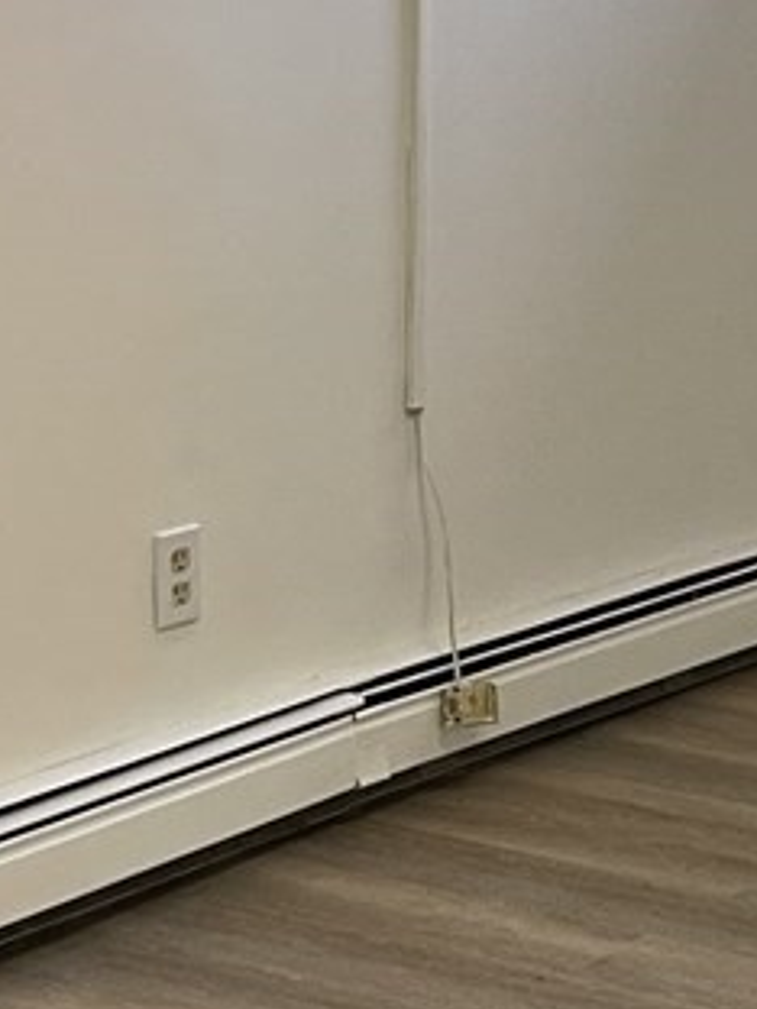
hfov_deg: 11.4
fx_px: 3586
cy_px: 411
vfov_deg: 16.0
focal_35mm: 123
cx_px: 1255
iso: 80
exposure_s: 1/60
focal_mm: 5.1
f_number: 1.6
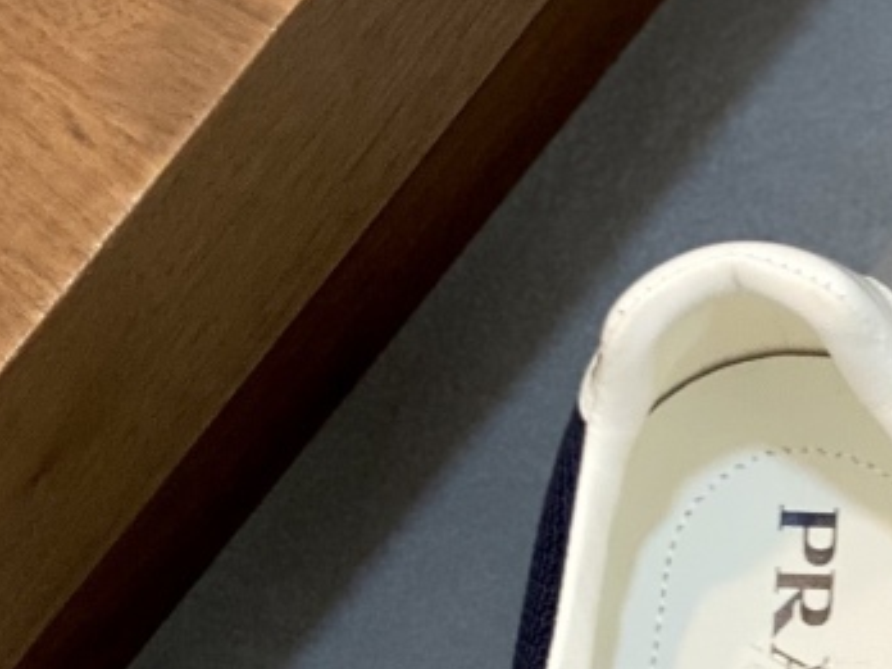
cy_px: 1284
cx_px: 1030
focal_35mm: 215
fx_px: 5540
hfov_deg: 9.1
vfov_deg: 6.7
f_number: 2
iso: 100
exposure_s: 1/100
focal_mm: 6
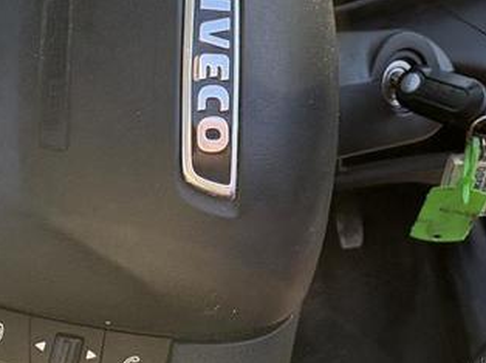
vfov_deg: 35.2
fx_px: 561
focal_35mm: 40
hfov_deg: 46.8
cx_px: 266
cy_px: 97
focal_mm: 2.22
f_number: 2.2
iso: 125
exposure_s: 1/132
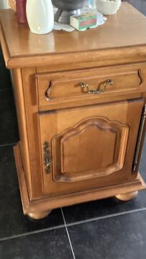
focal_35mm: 46
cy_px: 129
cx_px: 80
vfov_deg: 44.6
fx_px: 317
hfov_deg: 26.0
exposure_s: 1/17
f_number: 2.4
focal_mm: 3.3
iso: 640
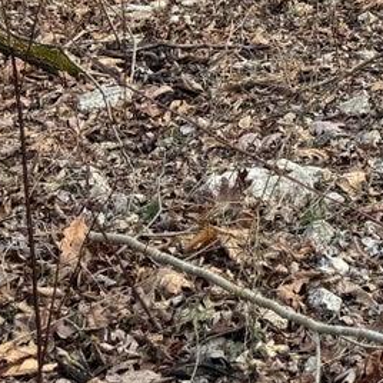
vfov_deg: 14.6
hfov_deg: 14.9
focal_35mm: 108
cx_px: 588
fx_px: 1352
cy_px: -253
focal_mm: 6.76
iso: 80
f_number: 1.78
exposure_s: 1/639
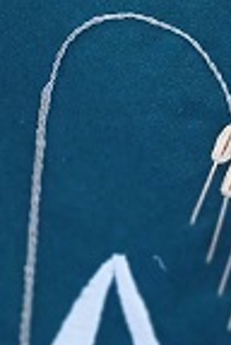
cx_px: -55
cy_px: -43
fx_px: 1389
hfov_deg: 9.4
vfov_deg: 13.8
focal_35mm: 145
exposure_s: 1/24
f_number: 1.8
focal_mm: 4.65
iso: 500
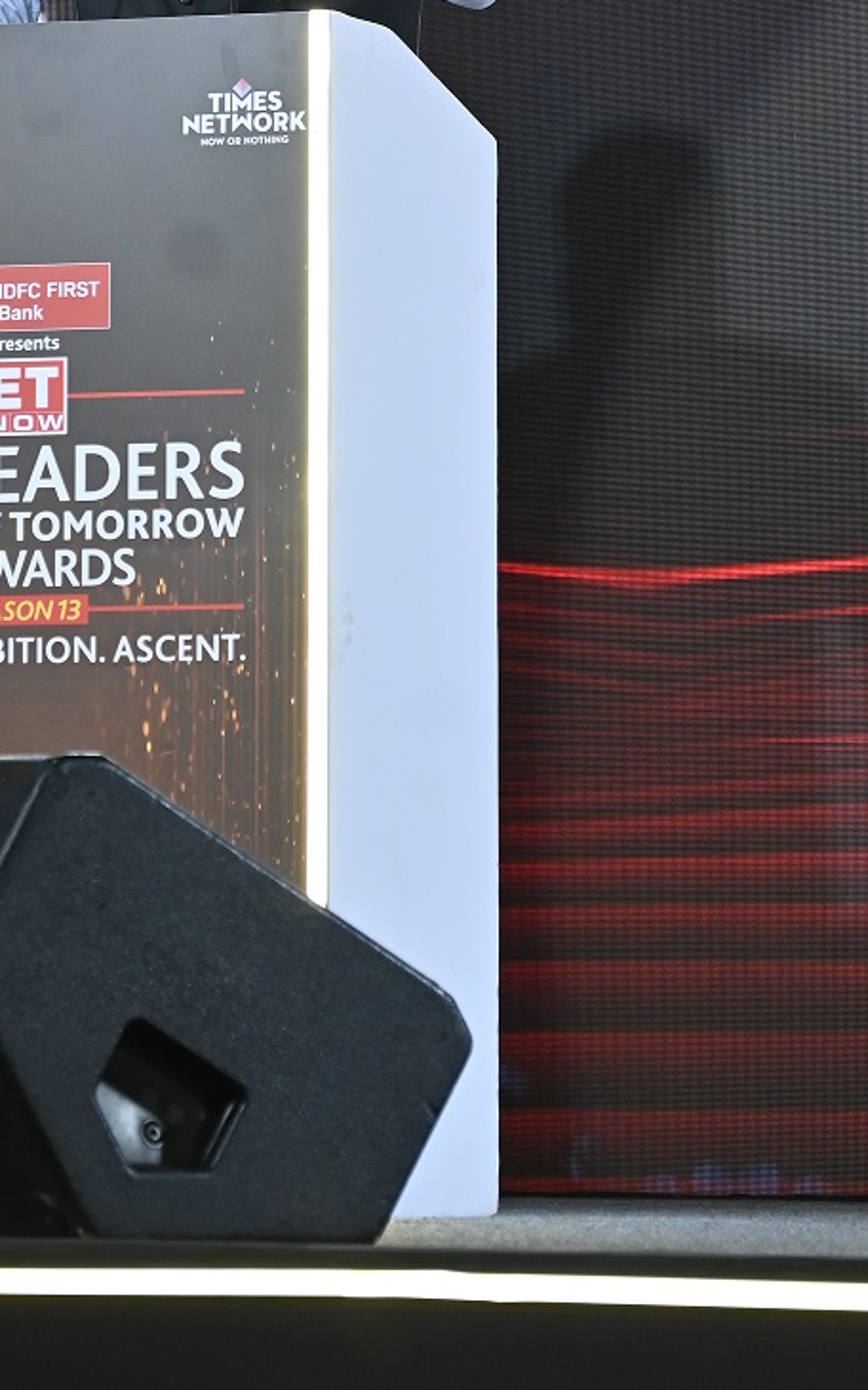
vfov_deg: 8.7
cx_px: 409
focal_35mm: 239
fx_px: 9050
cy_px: 76
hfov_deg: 5.5
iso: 640
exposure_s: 1/125
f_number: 5.6
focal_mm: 82
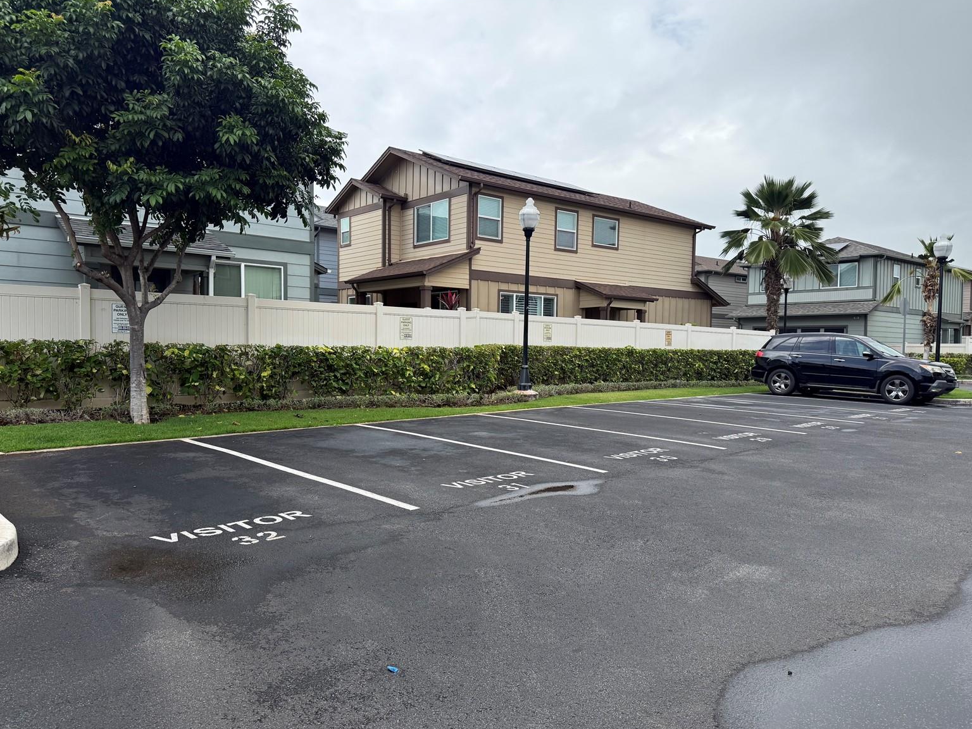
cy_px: 373
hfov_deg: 69.4
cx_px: 476
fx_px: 702
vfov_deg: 54.9
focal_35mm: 25
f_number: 1.78
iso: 100
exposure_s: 1/3759
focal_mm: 6.76
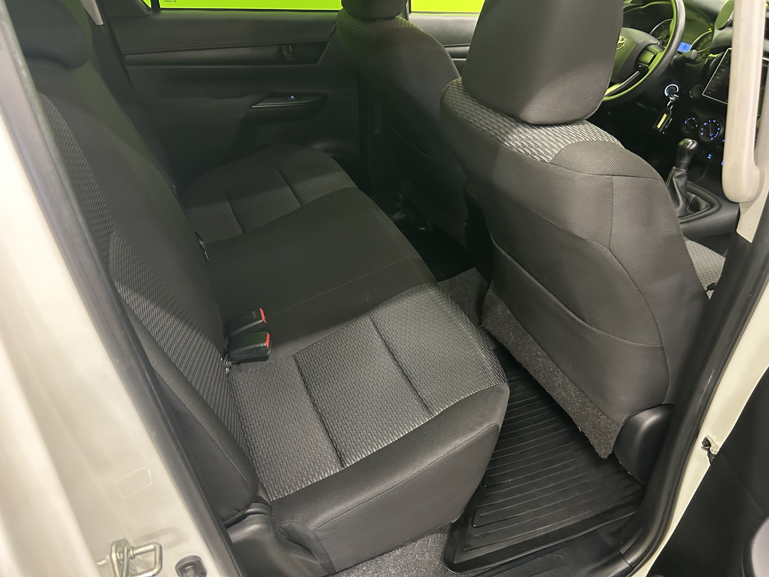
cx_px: 384
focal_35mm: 26
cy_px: 288
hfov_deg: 67.3
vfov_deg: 53.1
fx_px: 578
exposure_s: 1/30
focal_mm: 5.7
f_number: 1.5
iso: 640
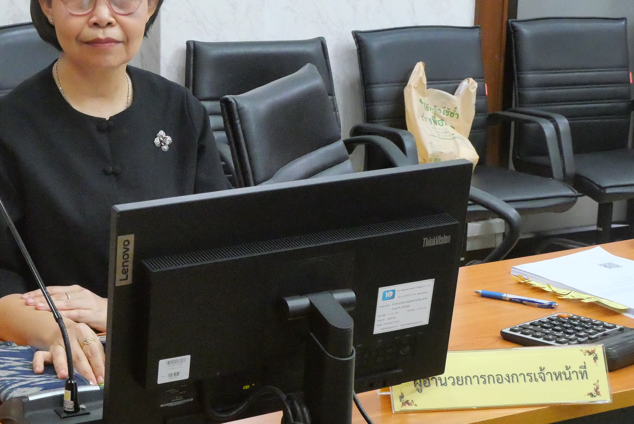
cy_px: 181
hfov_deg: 27.8
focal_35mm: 72
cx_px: 192
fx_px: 1269
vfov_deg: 18.9
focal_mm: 22
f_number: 7.1
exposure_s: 1/60
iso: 6400
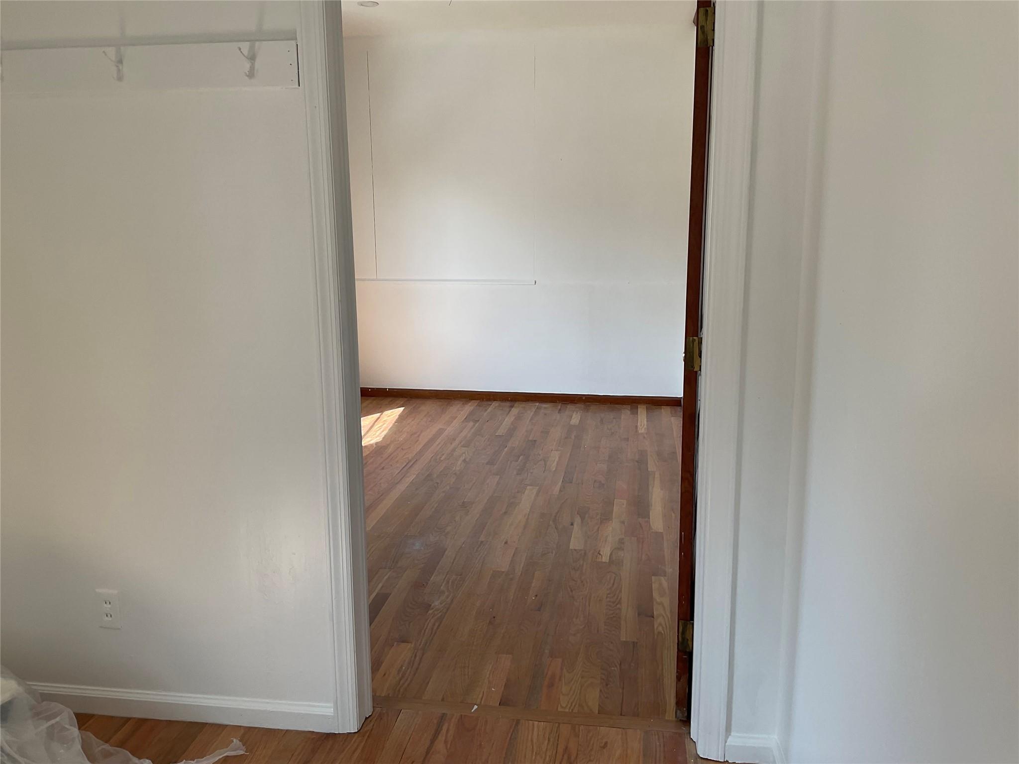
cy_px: 382
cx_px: 510
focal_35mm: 29
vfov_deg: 48.2
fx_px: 854
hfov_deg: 61.7
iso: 16
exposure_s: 1/122
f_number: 1.8
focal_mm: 3
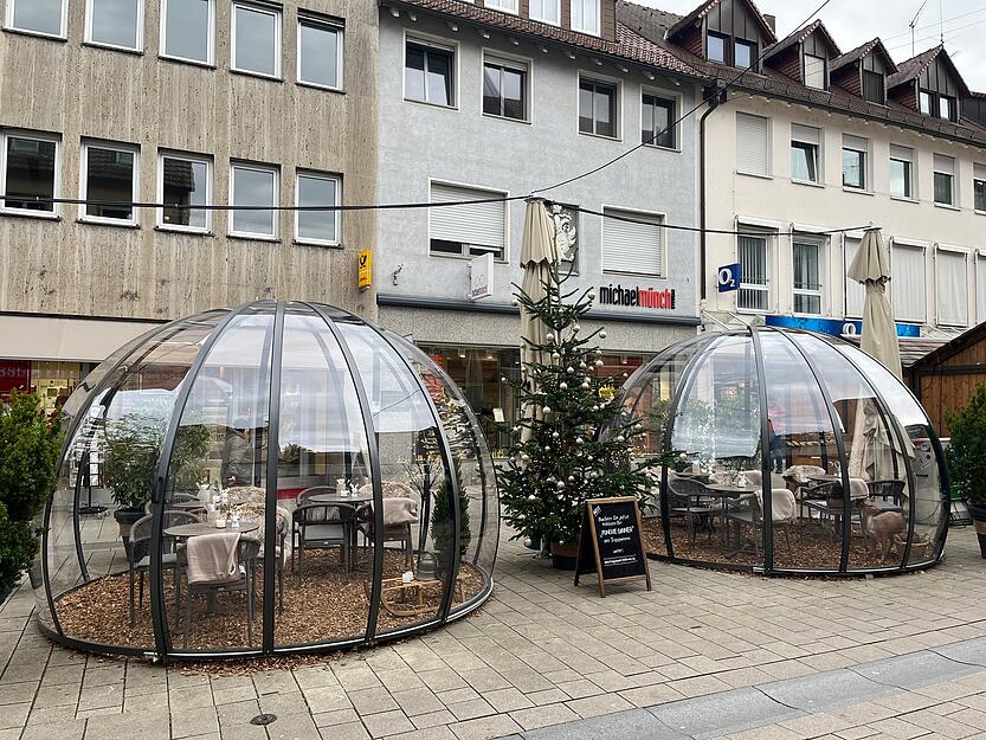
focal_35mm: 26
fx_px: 741
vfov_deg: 53.1
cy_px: 370
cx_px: 493
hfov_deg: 67.3
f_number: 1.6
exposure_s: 1/181
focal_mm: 5.1
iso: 40
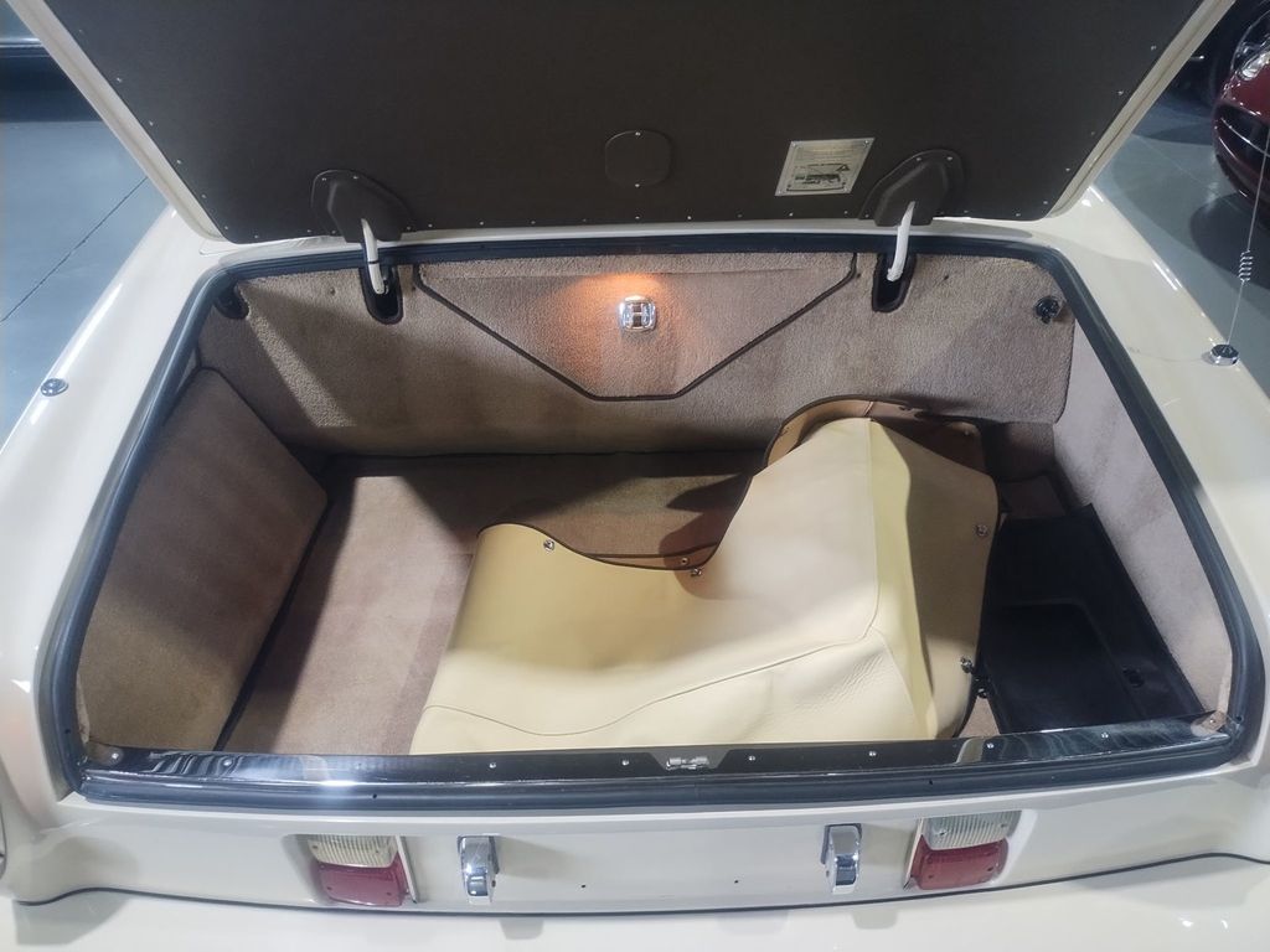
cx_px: 635
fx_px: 917
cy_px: 476
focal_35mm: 25
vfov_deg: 54.9
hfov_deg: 69.4
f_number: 1.7
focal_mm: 4.71
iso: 135
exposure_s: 1/60
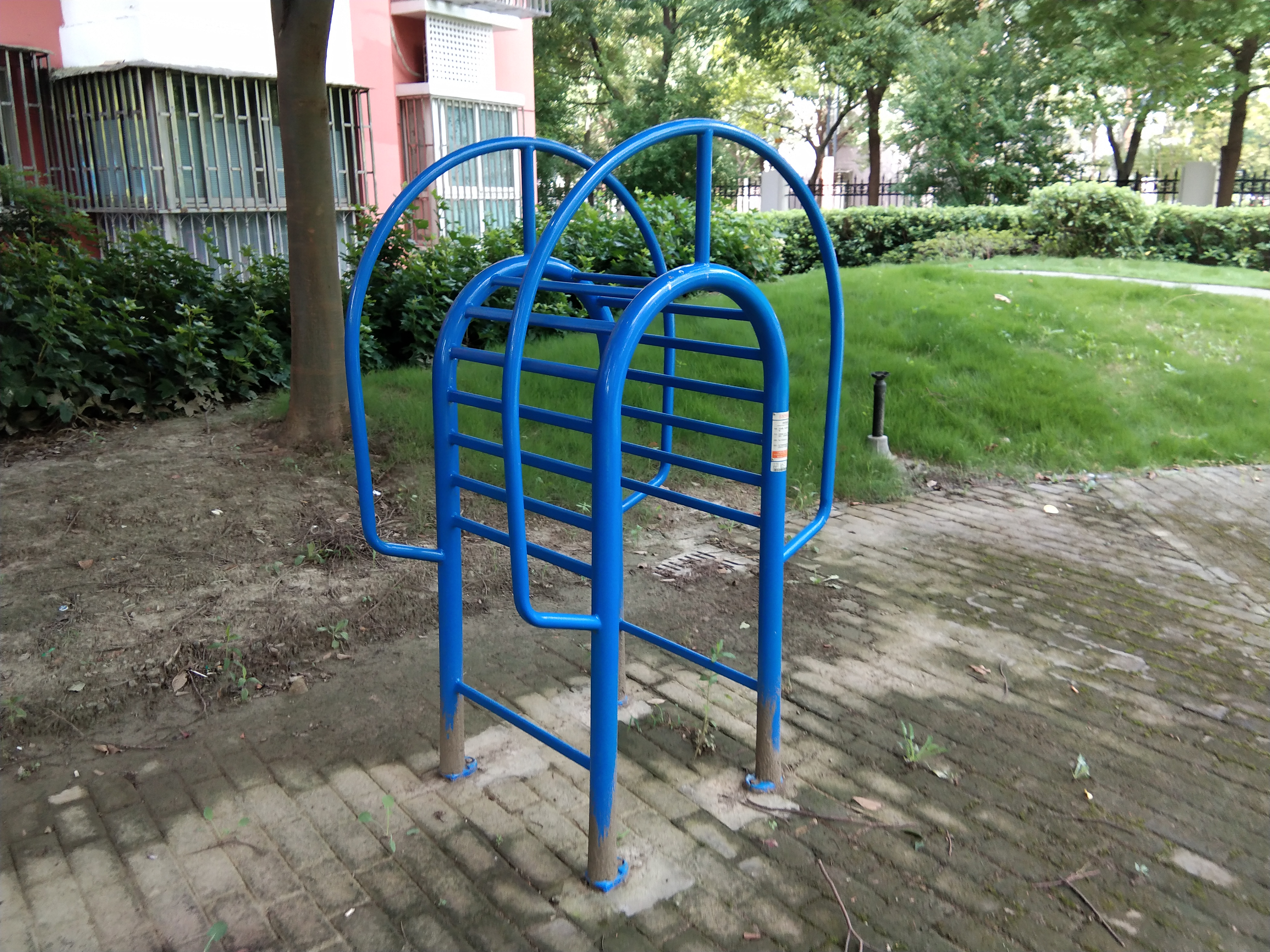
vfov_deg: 45.4
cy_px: 476
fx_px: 1137
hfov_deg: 58.4
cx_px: 635
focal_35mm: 31
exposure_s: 1/100
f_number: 2.2
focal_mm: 3.69
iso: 100
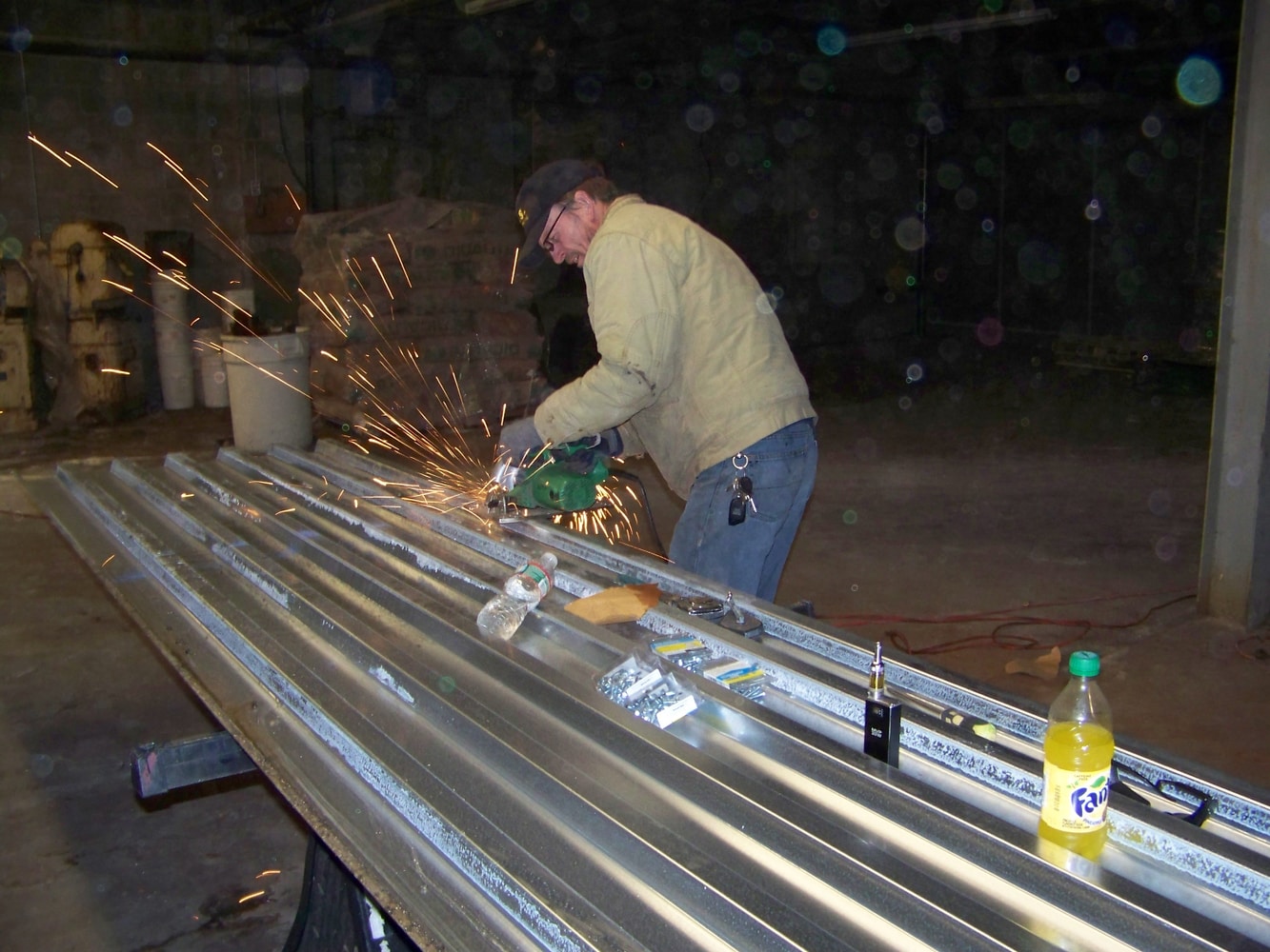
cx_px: 635
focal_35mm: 36
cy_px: 476
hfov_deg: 51.4
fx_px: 1321
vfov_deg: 39.7
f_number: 2.8
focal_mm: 5.85
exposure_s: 1/30
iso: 200
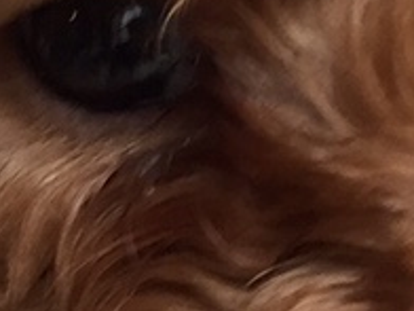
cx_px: 161
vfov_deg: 7.7
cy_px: 459
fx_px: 2260
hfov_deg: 10.5
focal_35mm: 189
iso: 80
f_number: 2.2
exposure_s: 1/30
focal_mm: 4.15
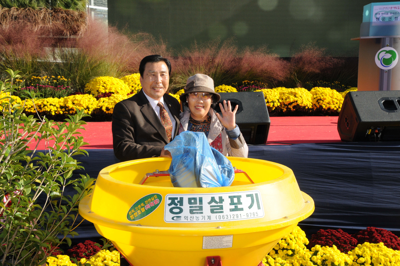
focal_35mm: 57
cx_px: 200
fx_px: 633
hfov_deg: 35.1
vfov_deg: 23.7
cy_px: 133
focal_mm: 38
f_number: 14
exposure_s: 1/250
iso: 500
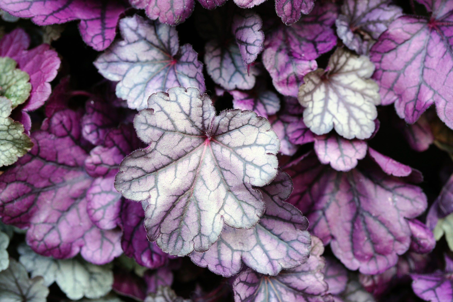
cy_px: 151
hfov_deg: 39.6
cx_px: 226
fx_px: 629
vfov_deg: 27.0
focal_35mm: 50
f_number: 5
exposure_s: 1/10
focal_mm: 50
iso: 200
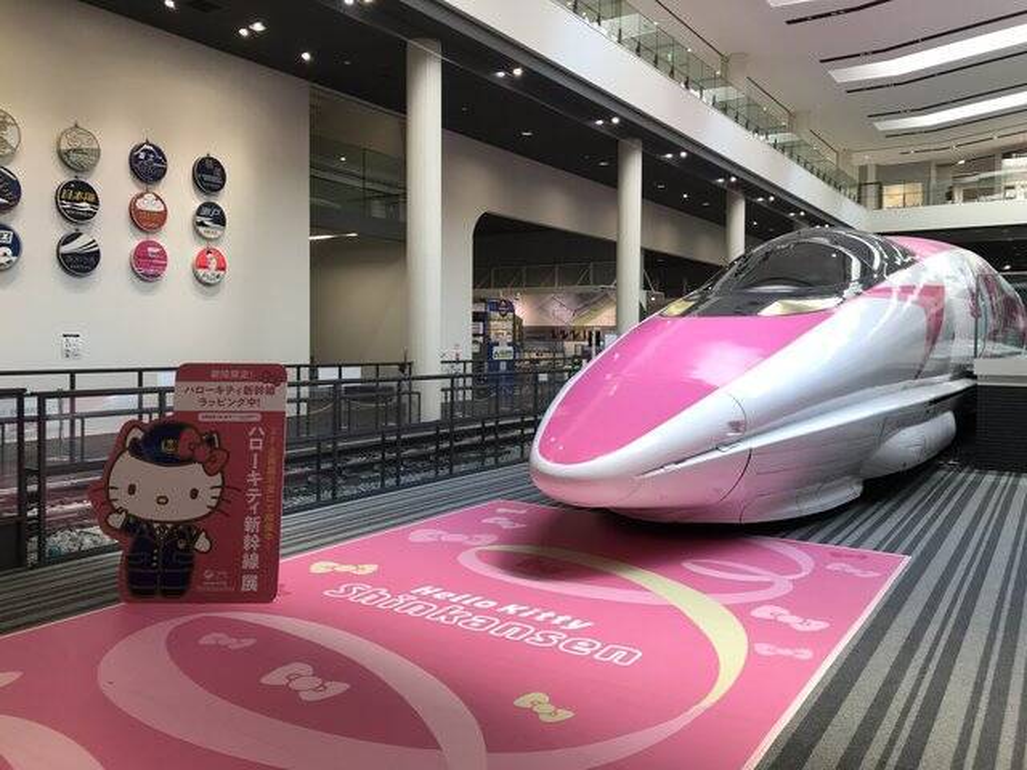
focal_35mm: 28
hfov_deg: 63.4
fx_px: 831
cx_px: 514
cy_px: 385
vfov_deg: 49.7
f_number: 1.8
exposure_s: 1/60
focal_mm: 3.99
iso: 25
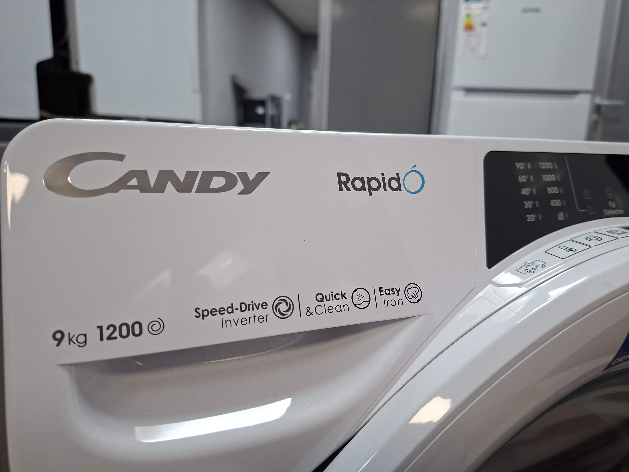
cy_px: 236
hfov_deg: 73.9
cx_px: 314
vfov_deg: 58.9
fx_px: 418
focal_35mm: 23
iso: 160
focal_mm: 5.54
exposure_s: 1/50
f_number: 1.8
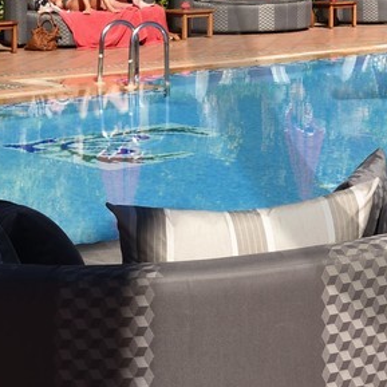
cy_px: -119
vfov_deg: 14.7
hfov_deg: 13.7
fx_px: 1429
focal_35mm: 113
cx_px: 710
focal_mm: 24
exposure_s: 1/640
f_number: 7.1
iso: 200
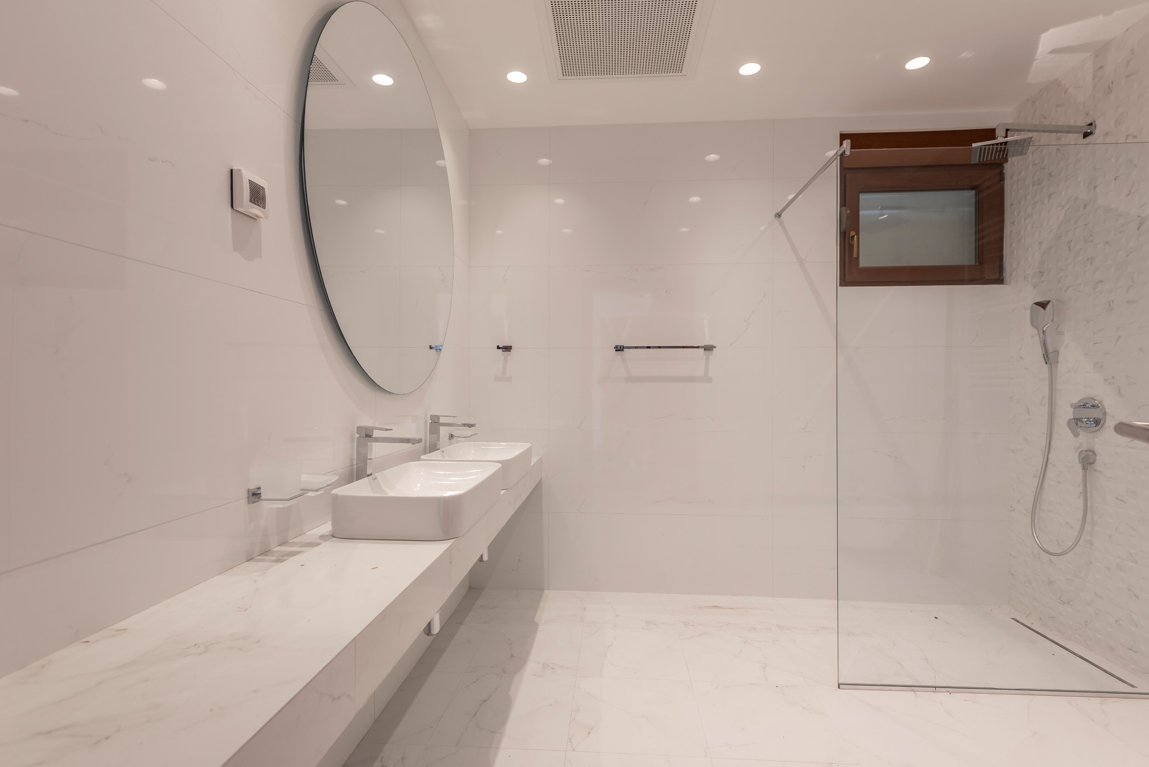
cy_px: 384
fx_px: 575
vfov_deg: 67.4
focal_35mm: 18
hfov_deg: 90.0
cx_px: 574
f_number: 5
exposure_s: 1/10
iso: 64
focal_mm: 18
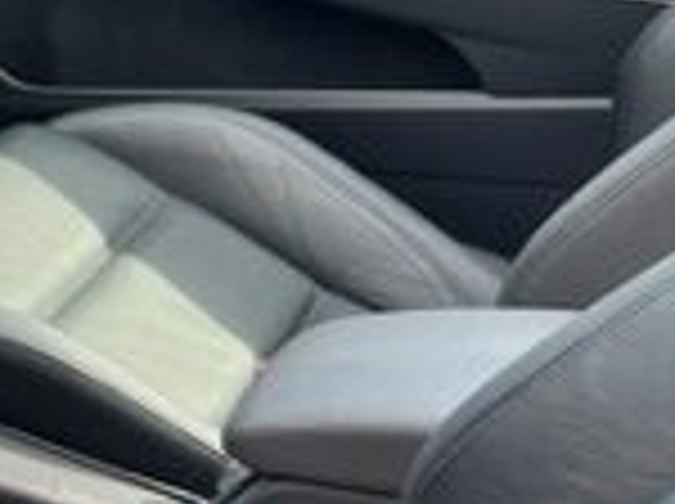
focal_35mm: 111
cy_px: 495
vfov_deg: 13.1
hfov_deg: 15.8
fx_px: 2161
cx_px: -441
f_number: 1.5
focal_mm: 5.7
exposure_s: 1/506
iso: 50
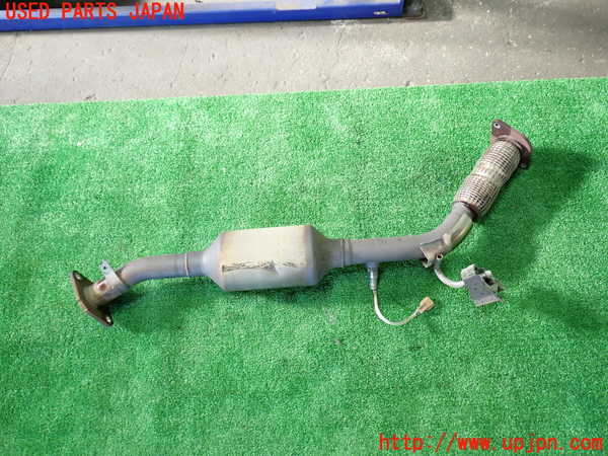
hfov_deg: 60.0
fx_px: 527
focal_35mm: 30
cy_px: 228
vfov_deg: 46.8
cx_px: 304
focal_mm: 5.4
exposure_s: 1/30
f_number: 2.3
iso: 250
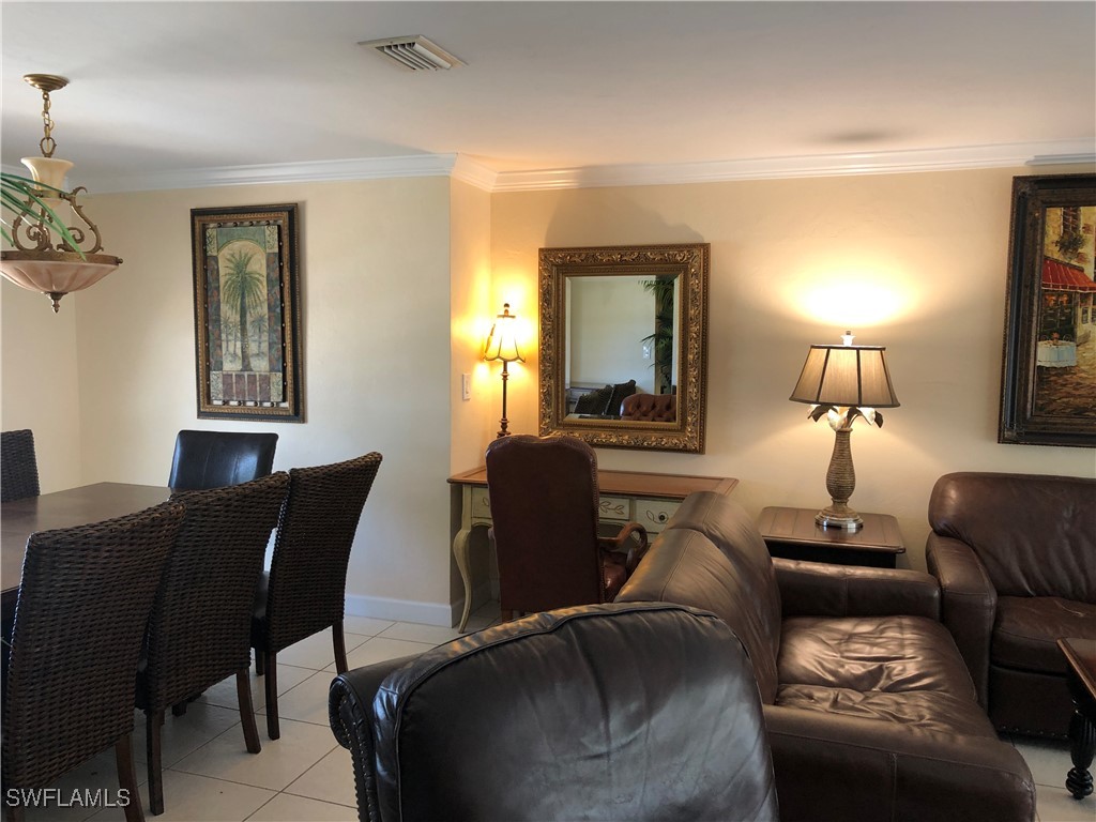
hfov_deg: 63.4
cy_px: 411
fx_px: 887
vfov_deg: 49.7
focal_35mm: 28
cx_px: 548
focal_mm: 4
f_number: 1.8
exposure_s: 1/24
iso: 32
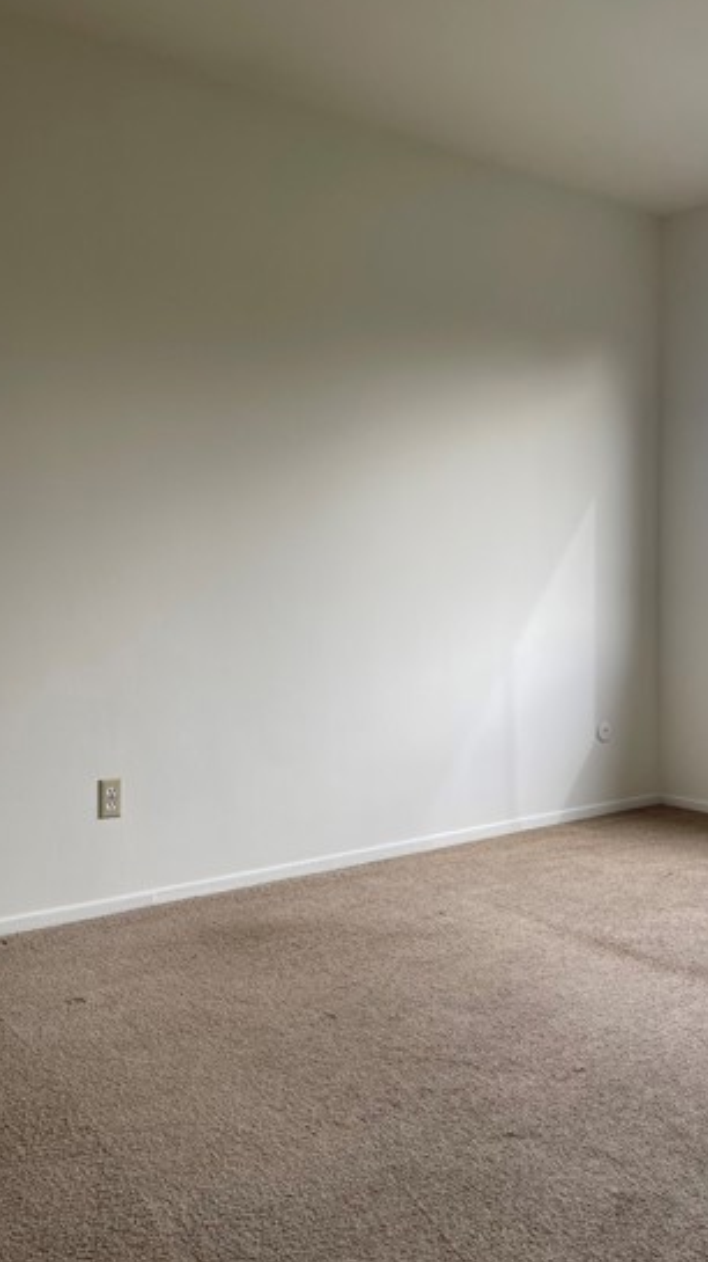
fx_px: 1069
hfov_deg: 36.4
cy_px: 676
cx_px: 453
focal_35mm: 32
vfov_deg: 61.0
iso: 32
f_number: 1.6
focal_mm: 5.1
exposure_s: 1/292
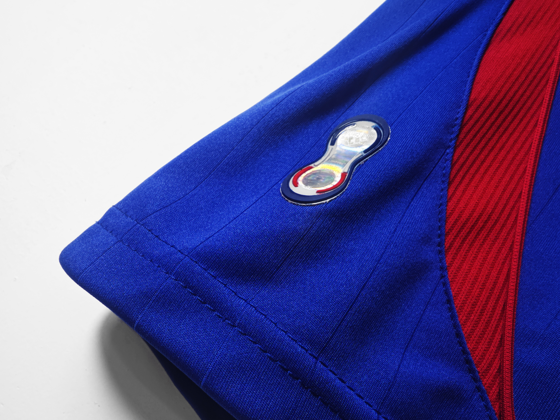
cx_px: 280
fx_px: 372
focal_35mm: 23
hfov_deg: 73.9
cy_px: 210
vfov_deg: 58.9
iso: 407
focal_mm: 2.59
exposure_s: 1/120
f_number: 2.2
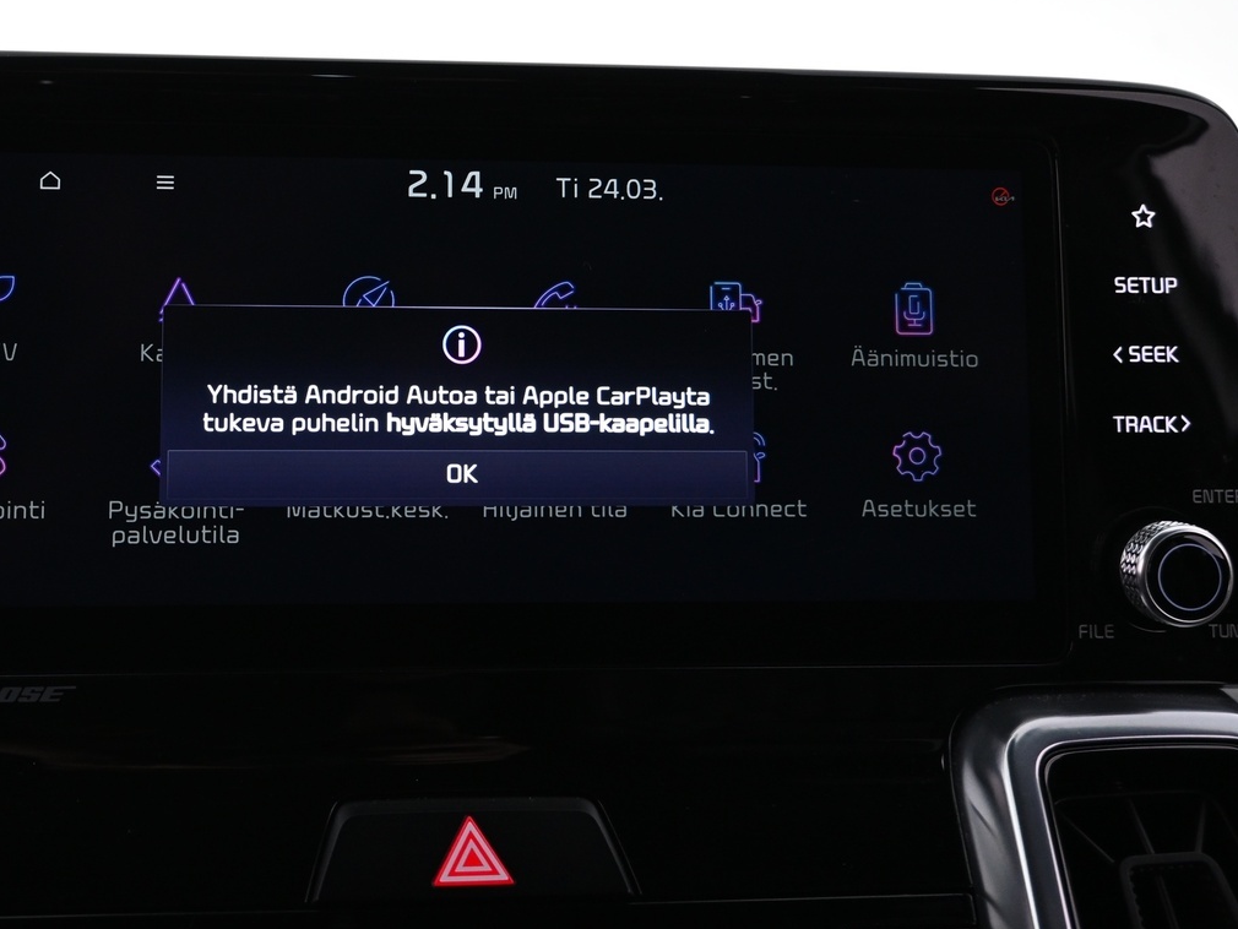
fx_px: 1324
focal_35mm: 37
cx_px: 382
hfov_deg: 49.0
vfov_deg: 38.0
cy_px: 271
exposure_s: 1/25
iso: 800
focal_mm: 16
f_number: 3.5
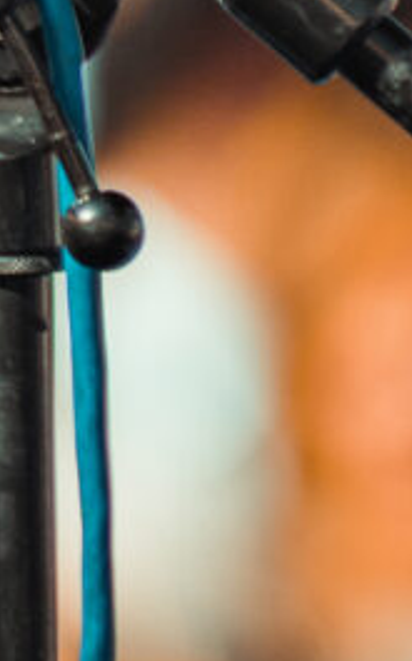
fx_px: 24860
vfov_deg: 1.5
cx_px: -1283
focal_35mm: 1380
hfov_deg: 0.9
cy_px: -475
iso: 200
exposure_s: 1/200
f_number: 2.8
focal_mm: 140
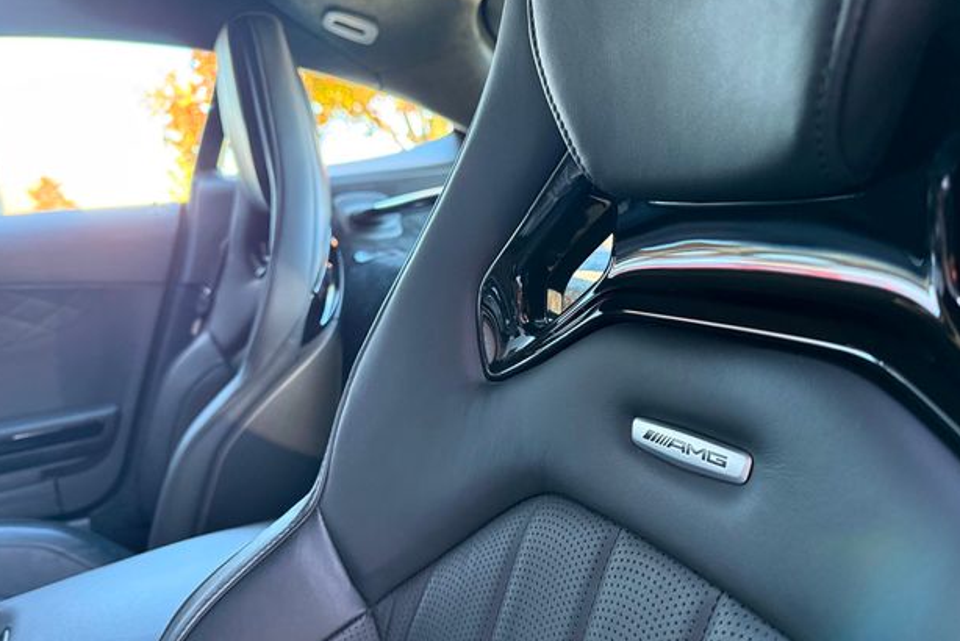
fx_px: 694
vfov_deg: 49.4
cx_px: 491
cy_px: 366
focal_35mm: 26
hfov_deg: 69.4
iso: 500
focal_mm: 6.76
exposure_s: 1/60
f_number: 1.78
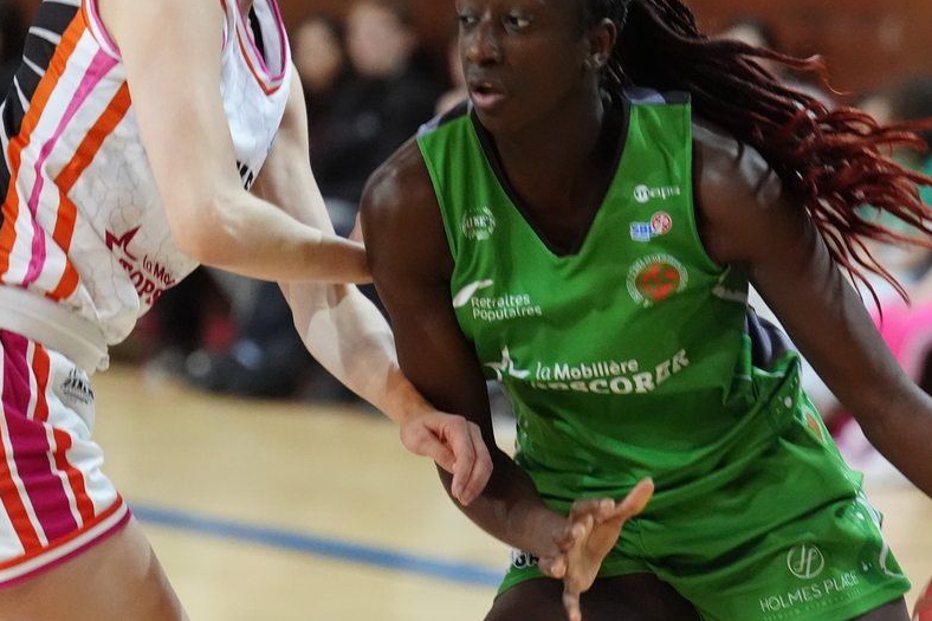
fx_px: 6781
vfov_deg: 5.2
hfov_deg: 7.9
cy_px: 278
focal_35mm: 262
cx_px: 701
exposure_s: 1/800
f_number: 2.8
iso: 5000
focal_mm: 129
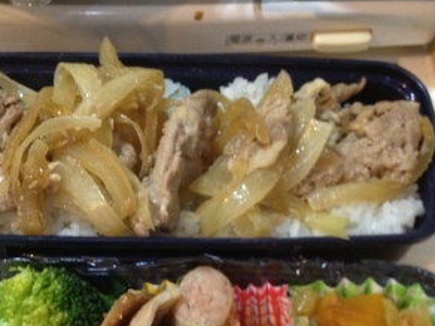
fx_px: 754
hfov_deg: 31.9
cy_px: 261
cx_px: 146
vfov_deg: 24.0
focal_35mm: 60
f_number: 2.4
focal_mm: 4.28
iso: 400
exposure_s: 1/15
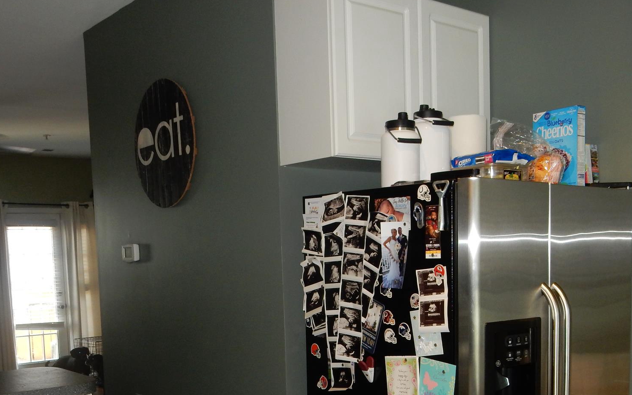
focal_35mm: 44
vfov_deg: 28.5
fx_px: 758
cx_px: 326
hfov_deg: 45.3
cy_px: 322
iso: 200
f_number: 4
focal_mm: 5.4
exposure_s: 1/30
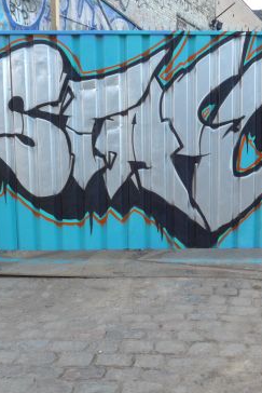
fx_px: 436
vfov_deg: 48.4
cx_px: 185
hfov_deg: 33.0
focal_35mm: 40
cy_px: 198
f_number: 5
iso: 320
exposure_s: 1/60
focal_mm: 6
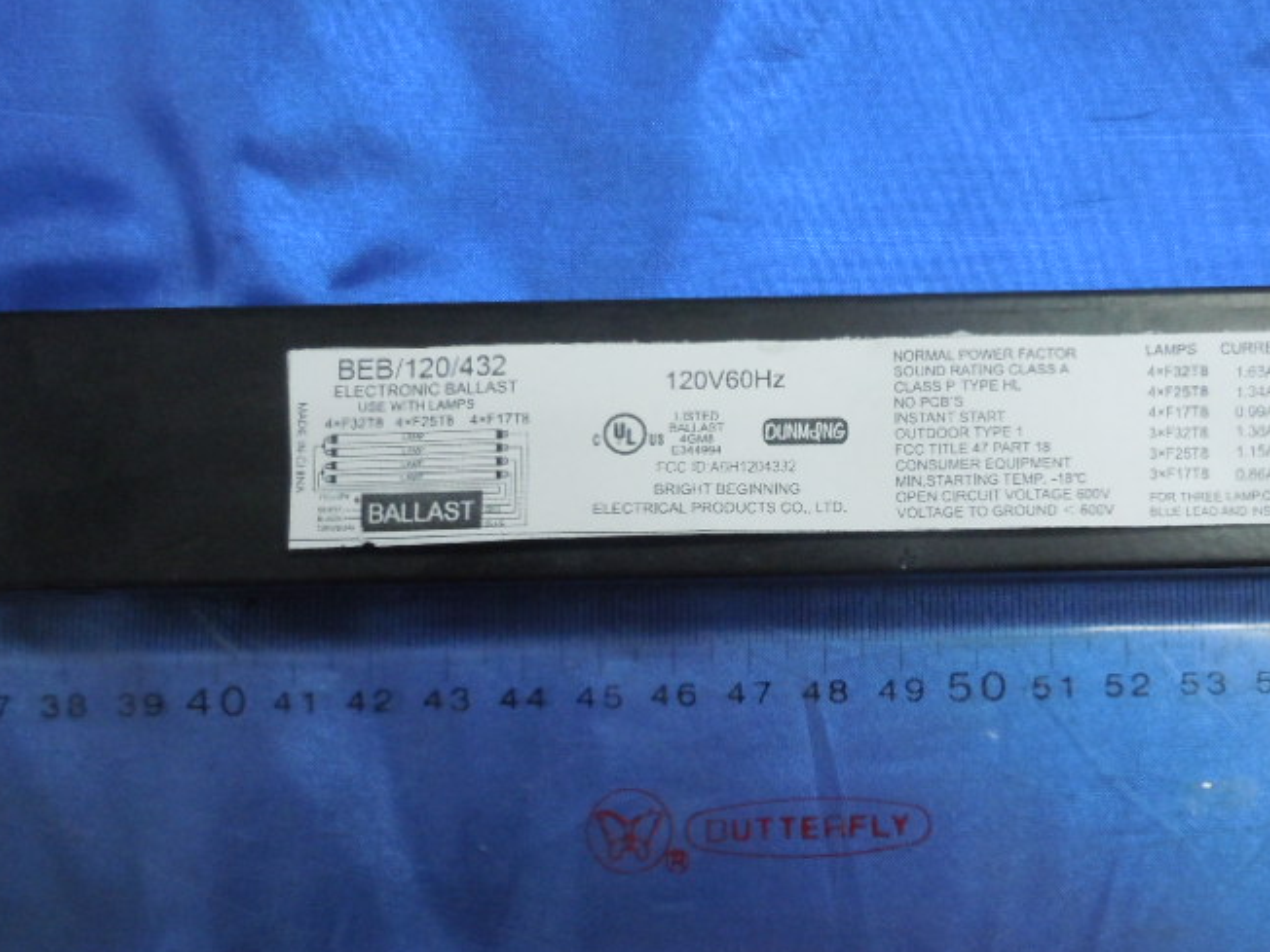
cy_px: 555
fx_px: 1614
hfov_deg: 42.2
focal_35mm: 44
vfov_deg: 32.8
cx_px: 882
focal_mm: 5
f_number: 3.7
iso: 400
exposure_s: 1/15
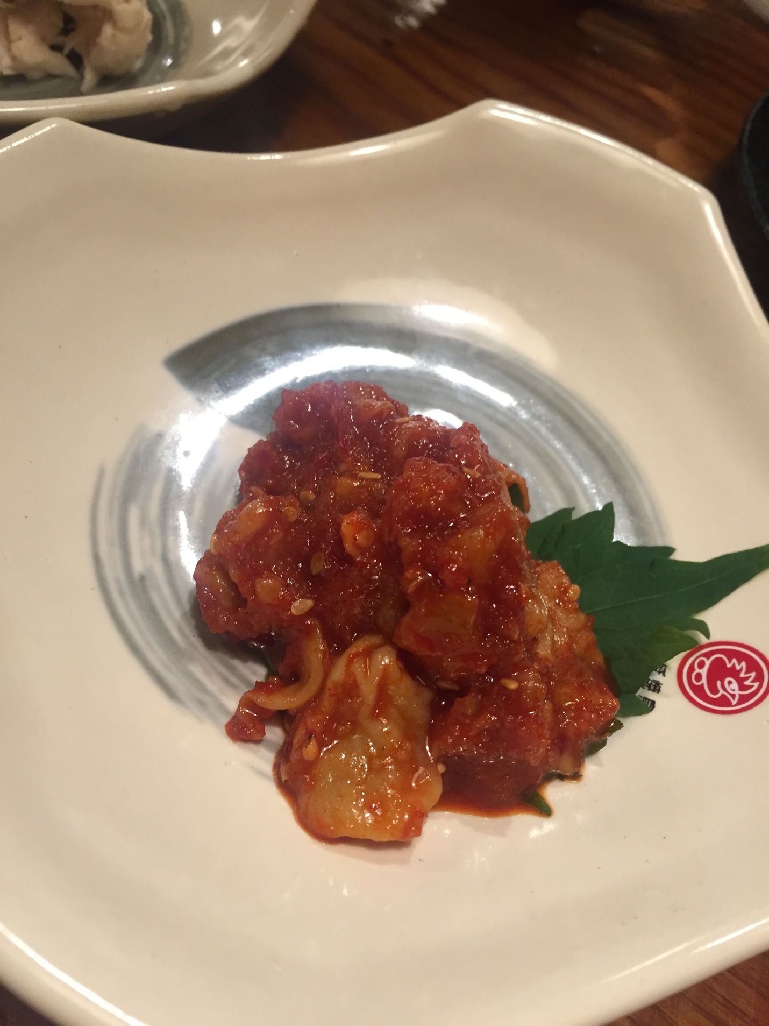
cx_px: 384
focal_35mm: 29
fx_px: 859
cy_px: 513
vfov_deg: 61.7
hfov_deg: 48.2
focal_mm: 4.15
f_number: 2.2
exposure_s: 1/30
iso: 125
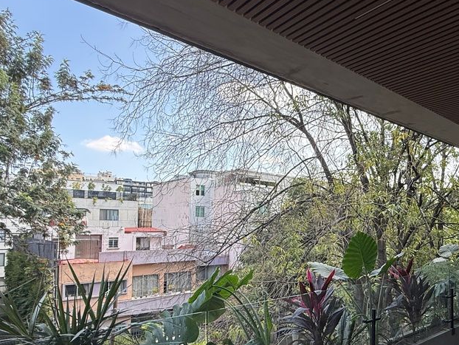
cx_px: 357
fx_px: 358
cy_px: 215
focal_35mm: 27
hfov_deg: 60.8
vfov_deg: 50.9
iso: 64
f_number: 2.2
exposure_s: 1/255
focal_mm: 2.22
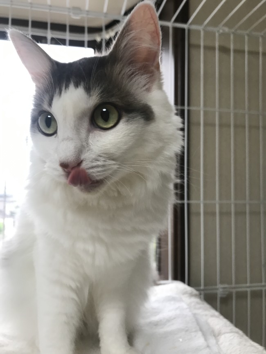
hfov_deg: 49.7
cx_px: 133
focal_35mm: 28
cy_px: 177
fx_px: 287
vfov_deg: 63.5
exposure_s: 1/40
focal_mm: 3.99
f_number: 1.8
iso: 25
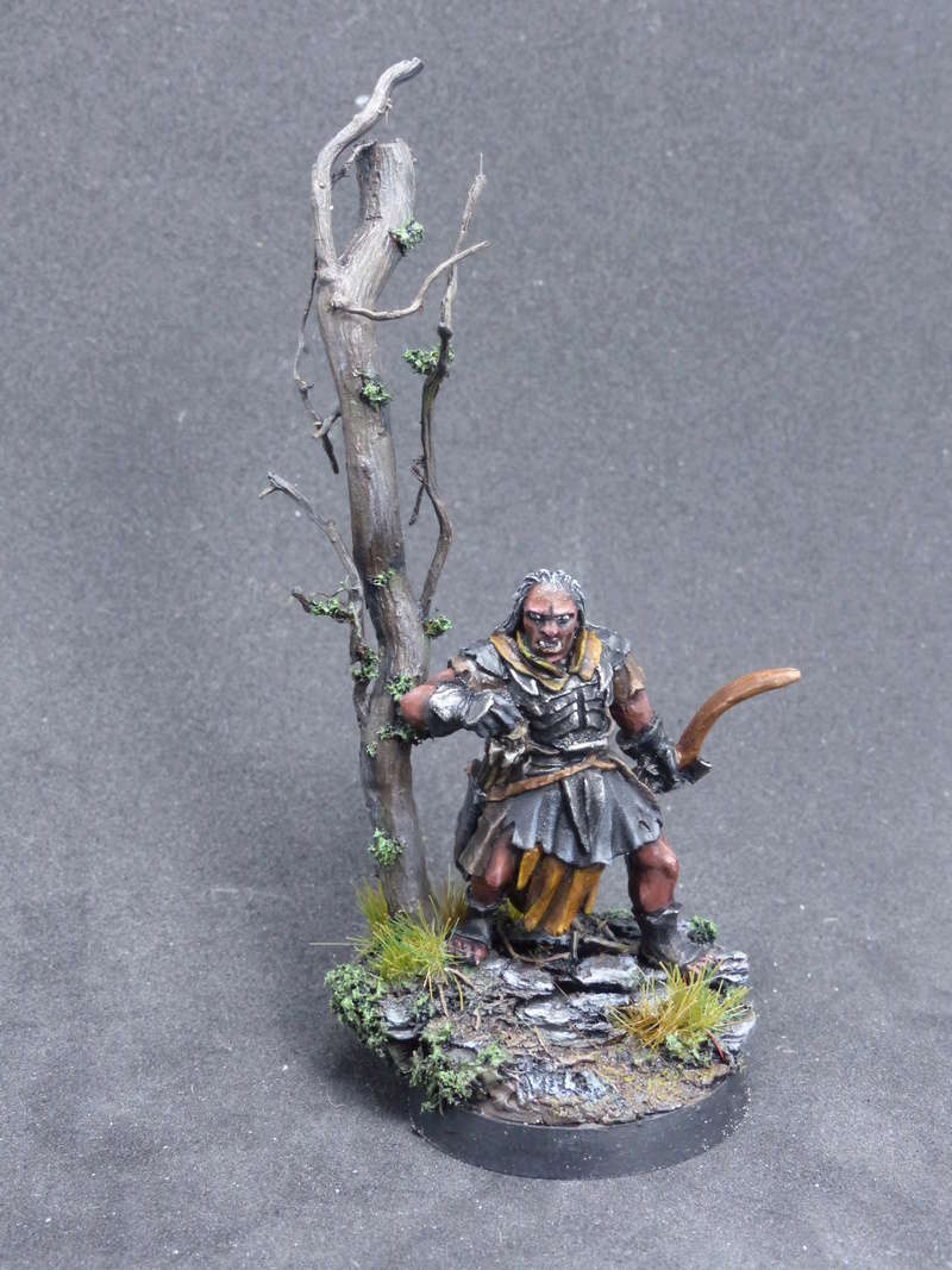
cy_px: 635
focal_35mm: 49
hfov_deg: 29.7
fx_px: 1797
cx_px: 476
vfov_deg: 38.9
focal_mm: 8.7
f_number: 6.3
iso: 400
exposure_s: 1/40
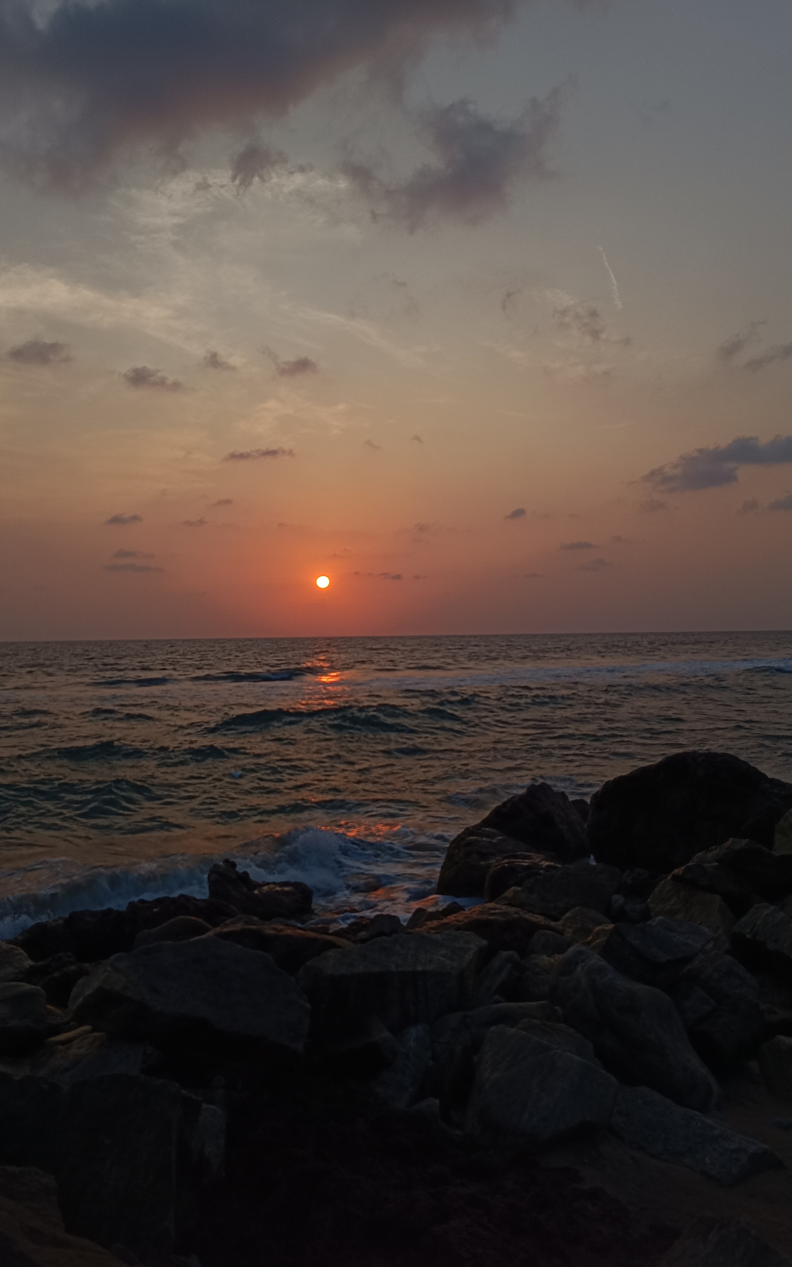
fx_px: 898
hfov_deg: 47.3
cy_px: 638
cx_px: 319
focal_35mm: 26
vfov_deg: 70.4
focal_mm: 5.59
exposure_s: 1/4000
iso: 125
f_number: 1.88
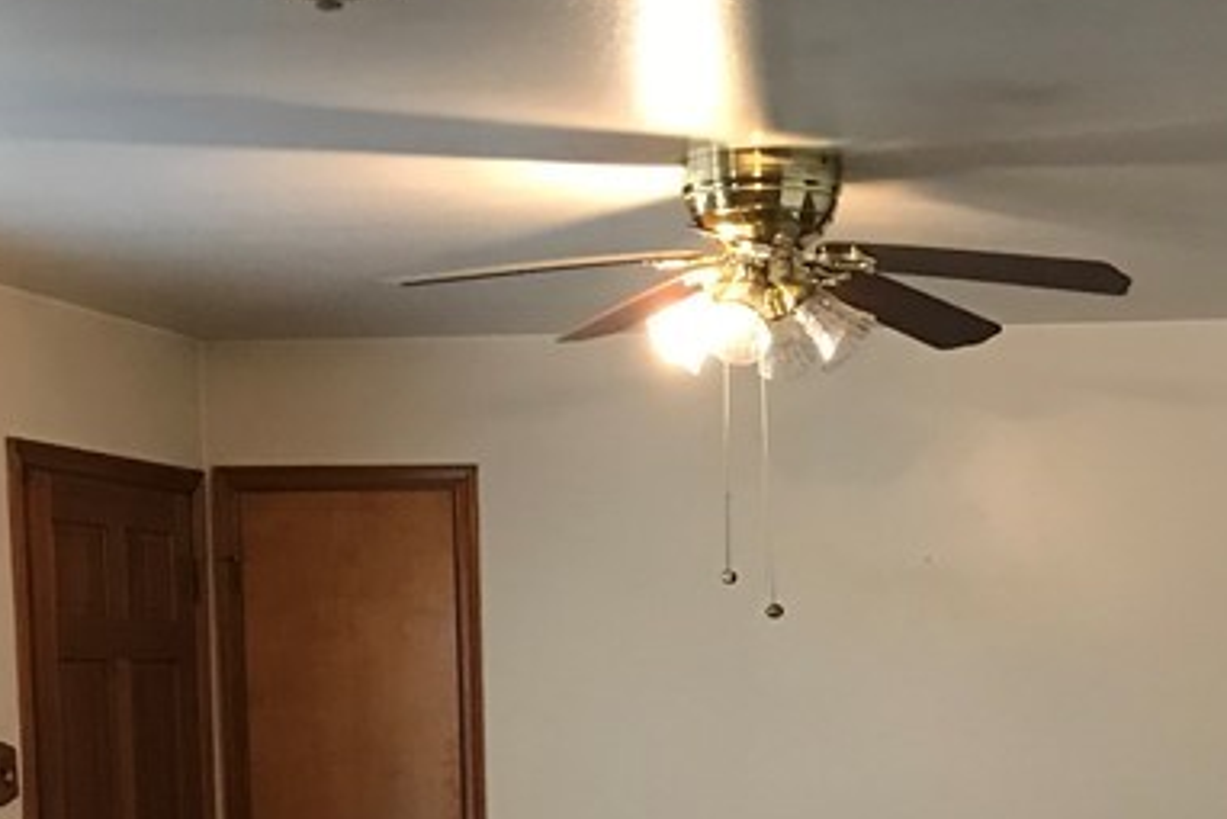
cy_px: 1082
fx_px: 2659
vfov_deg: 16.5
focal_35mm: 78
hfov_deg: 25.8
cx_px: 851
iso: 80
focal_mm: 3.99
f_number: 1.8
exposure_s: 1/15
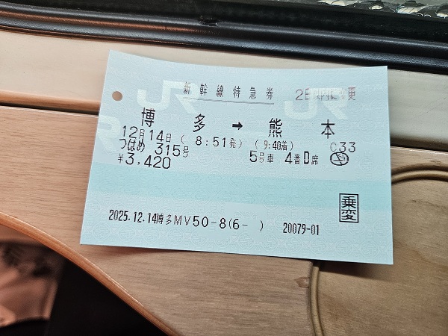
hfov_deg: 73.9
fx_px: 298
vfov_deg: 58.9
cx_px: 224
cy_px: 168
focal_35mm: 23
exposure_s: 1/100
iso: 160
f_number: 1.8
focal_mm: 5.4
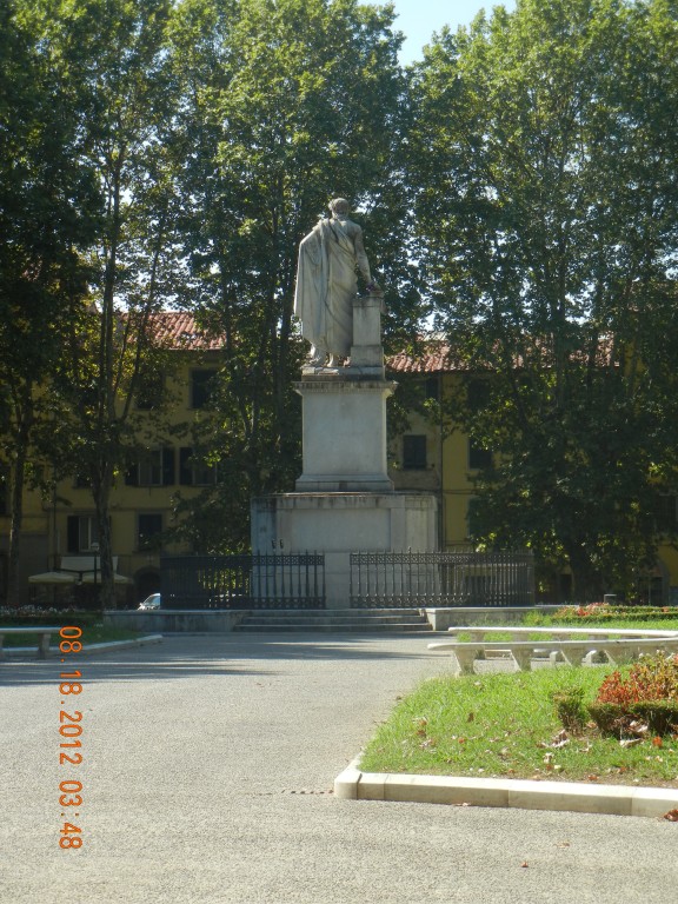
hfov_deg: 12.8
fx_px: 3029
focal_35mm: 116
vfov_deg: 17.0
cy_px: 452
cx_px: 339
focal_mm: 20.9
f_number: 4.6
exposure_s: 1/437
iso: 160
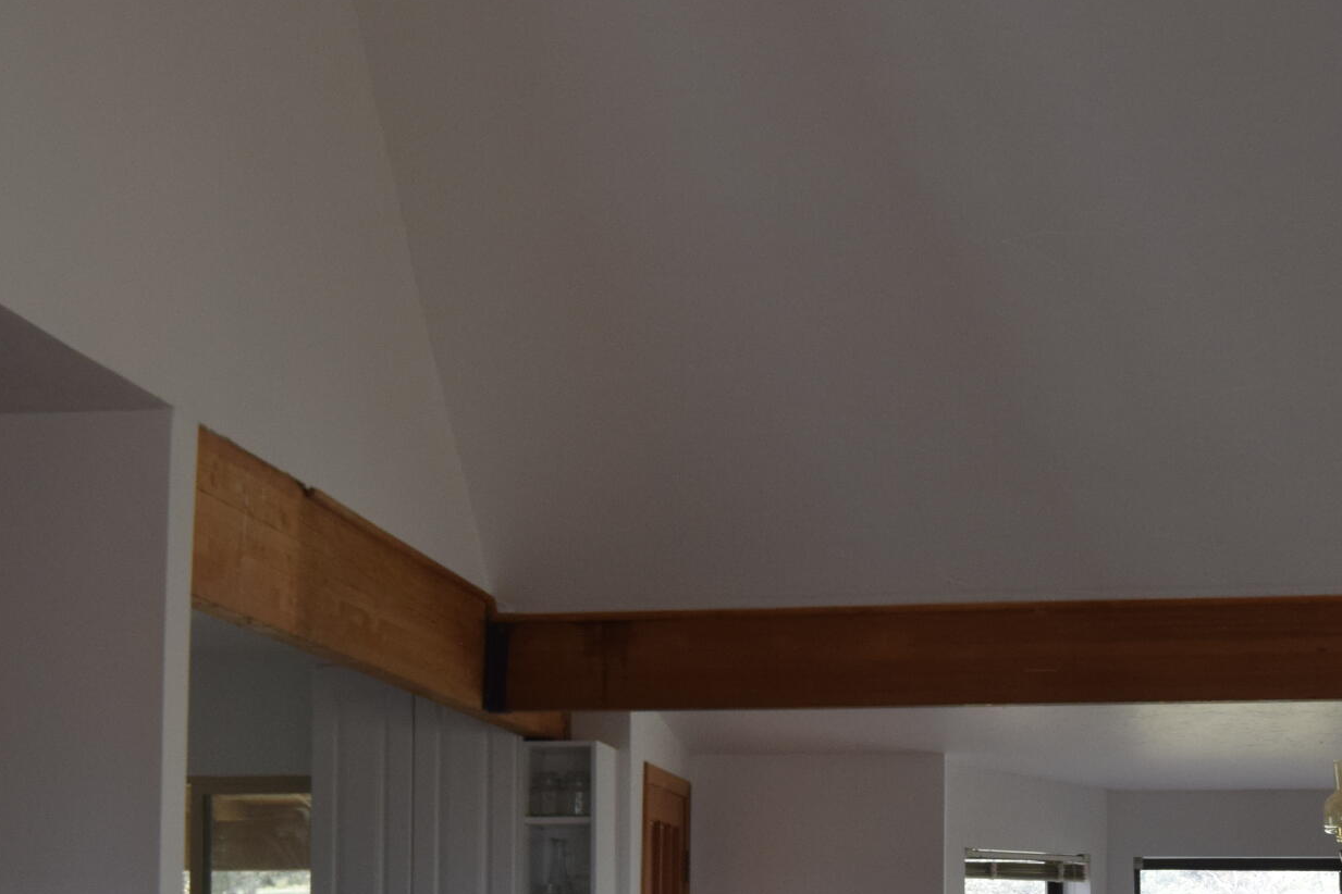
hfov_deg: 27.6
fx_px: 2721
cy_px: 742
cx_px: 493
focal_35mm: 73
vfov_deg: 18.5
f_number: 6.3
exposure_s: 1/160
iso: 400
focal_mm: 20
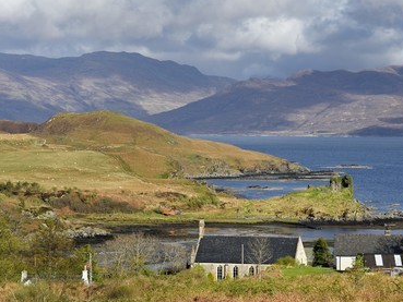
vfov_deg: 12.9
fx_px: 1339
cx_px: 228
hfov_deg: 17.1
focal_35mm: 115
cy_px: 150
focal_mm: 105
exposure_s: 1/250
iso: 200
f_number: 14
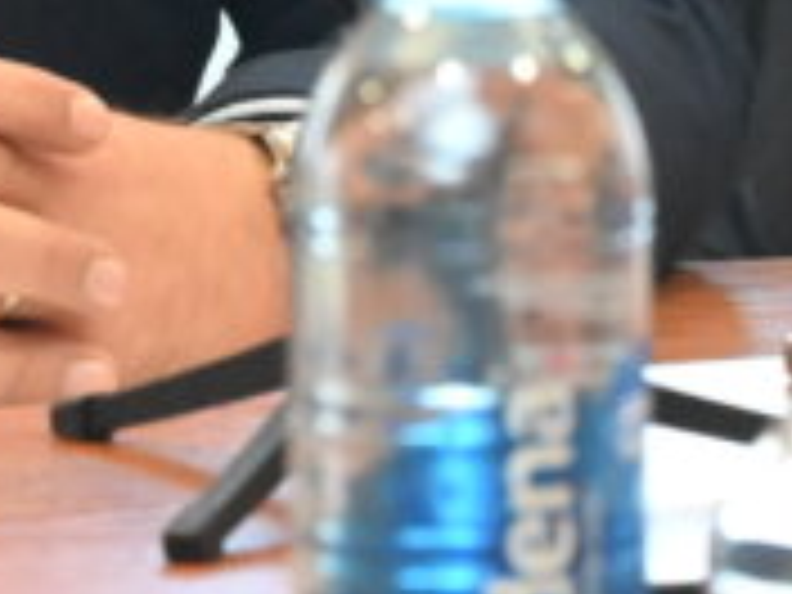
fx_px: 8557
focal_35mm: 374
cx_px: 436
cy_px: -560
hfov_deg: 5.3
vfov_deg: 3.9
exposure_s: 1/80
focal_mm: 67
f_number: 6
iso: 9000
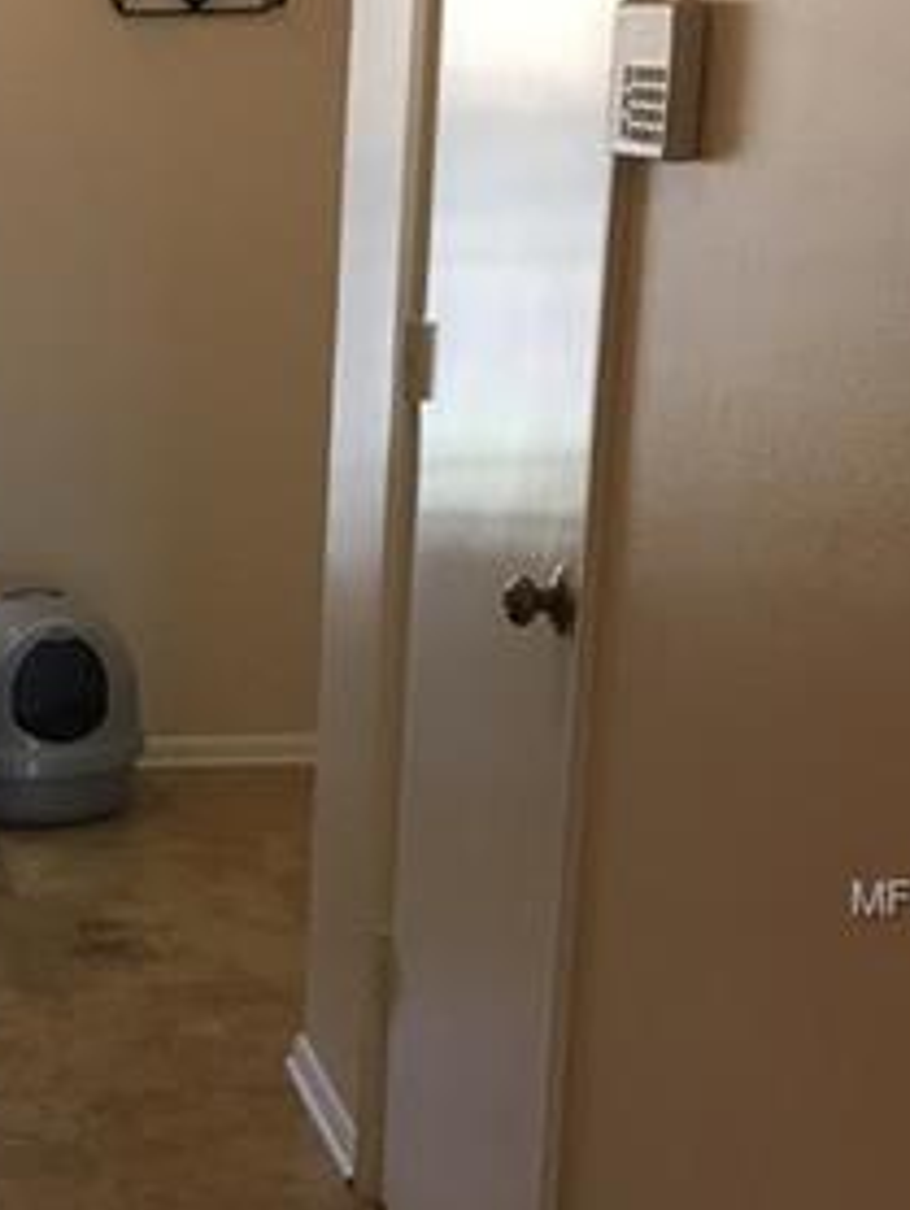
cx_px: -205
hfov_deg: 17.5
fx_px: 2800
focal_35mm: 80
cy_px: 901
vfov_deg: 24.1
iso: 40
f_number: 2.2
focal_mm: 4.15
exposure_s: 1/30
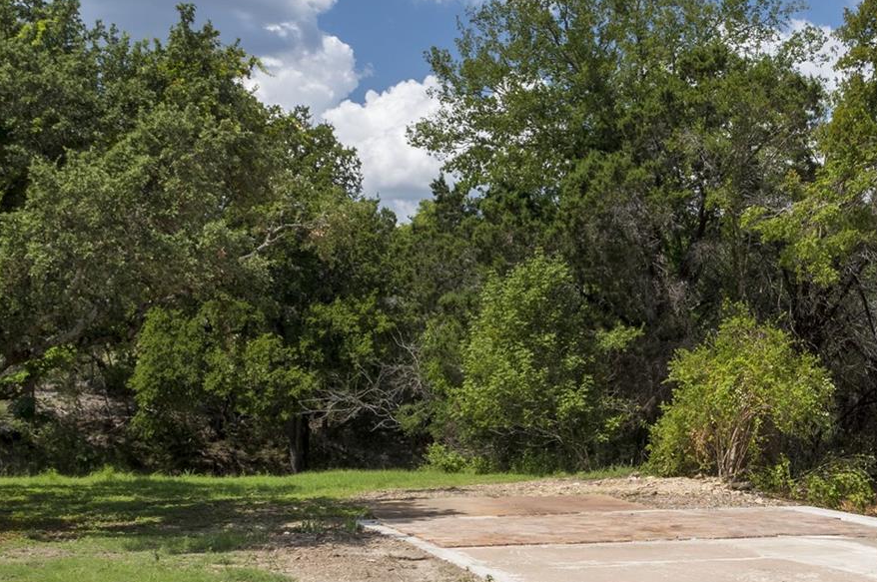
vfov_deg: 21.4
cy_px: 414
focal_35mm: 63
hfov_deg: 31.3
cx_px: 668
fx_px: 1533
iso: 400
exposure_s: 1/100
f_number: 8
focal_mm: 18
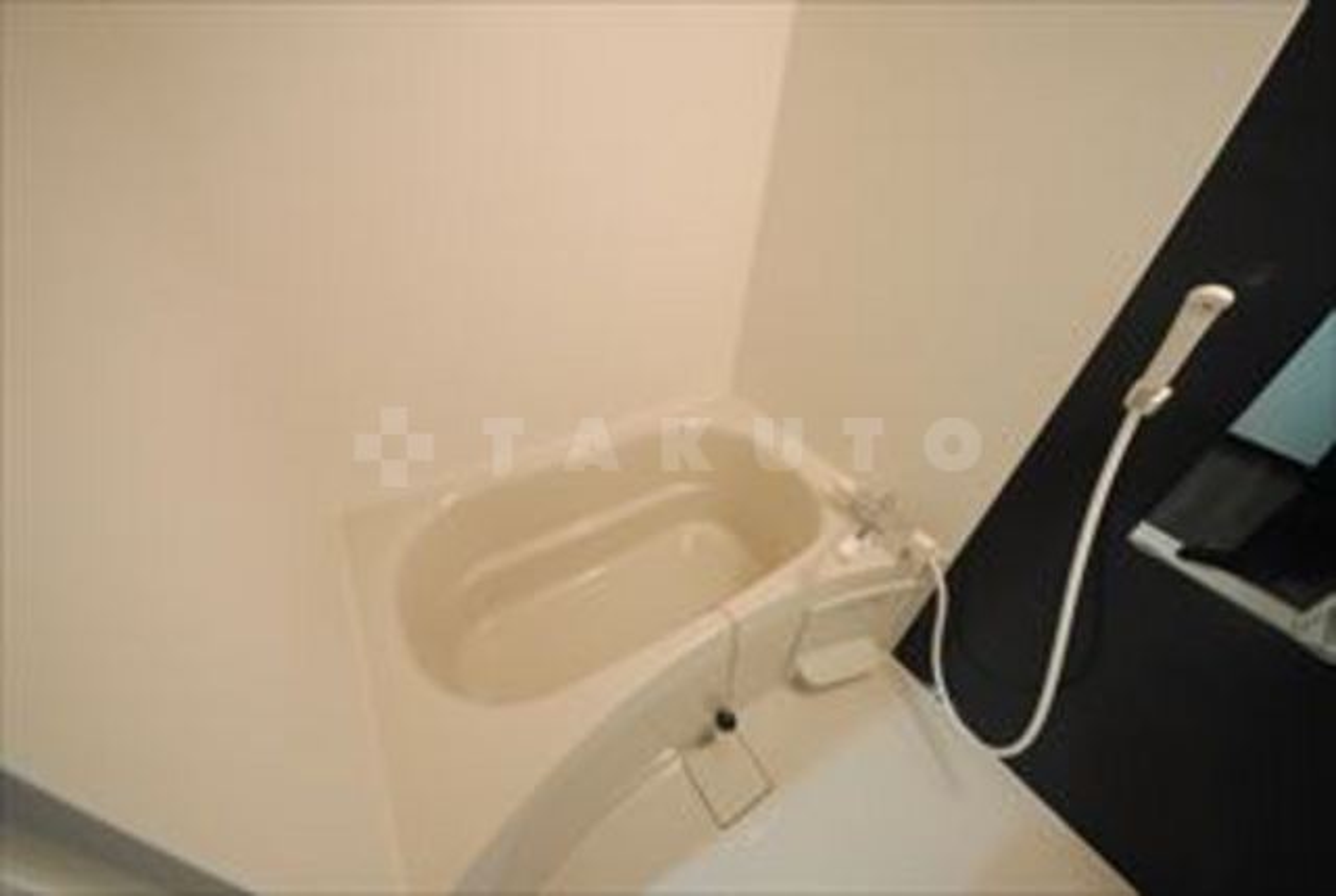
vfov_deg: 90.2
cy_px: 448
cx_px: 668
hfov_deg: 112.5
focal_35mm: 12
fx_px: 446
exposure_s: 1/15
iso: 800
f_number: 4.5
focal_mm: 8
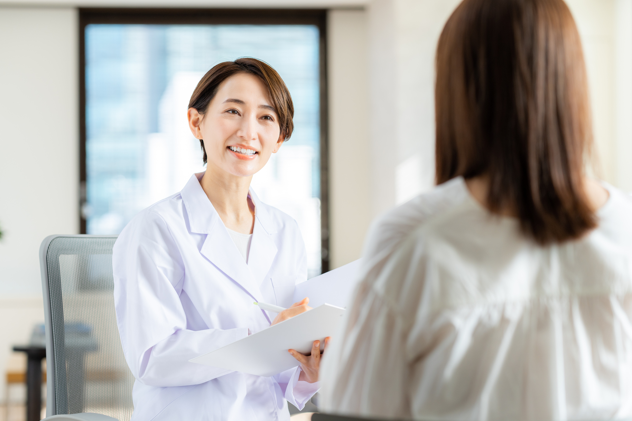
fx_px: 1632
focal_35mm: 93
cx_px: 297
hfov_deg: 21.9
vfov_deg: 14.7
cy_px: 213
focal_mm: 85
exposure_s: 1/200
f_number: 2.8
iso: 200
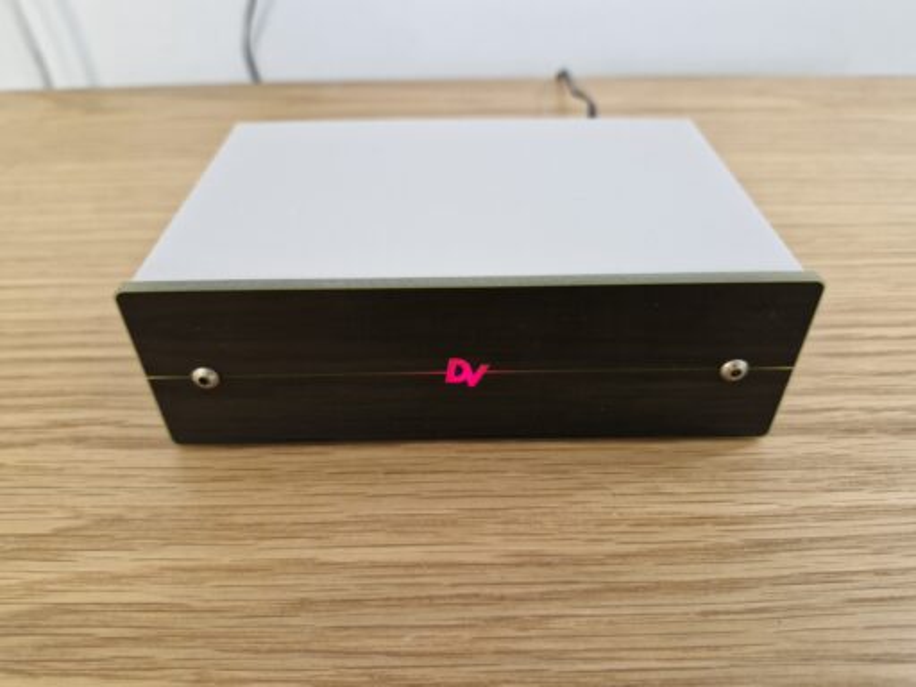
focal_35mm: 23
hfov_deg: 73.9
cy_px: 344
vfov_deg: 58.9
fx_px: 609
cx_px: 458
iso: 500
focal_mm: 5.54
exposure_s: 1/33
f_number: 1.8
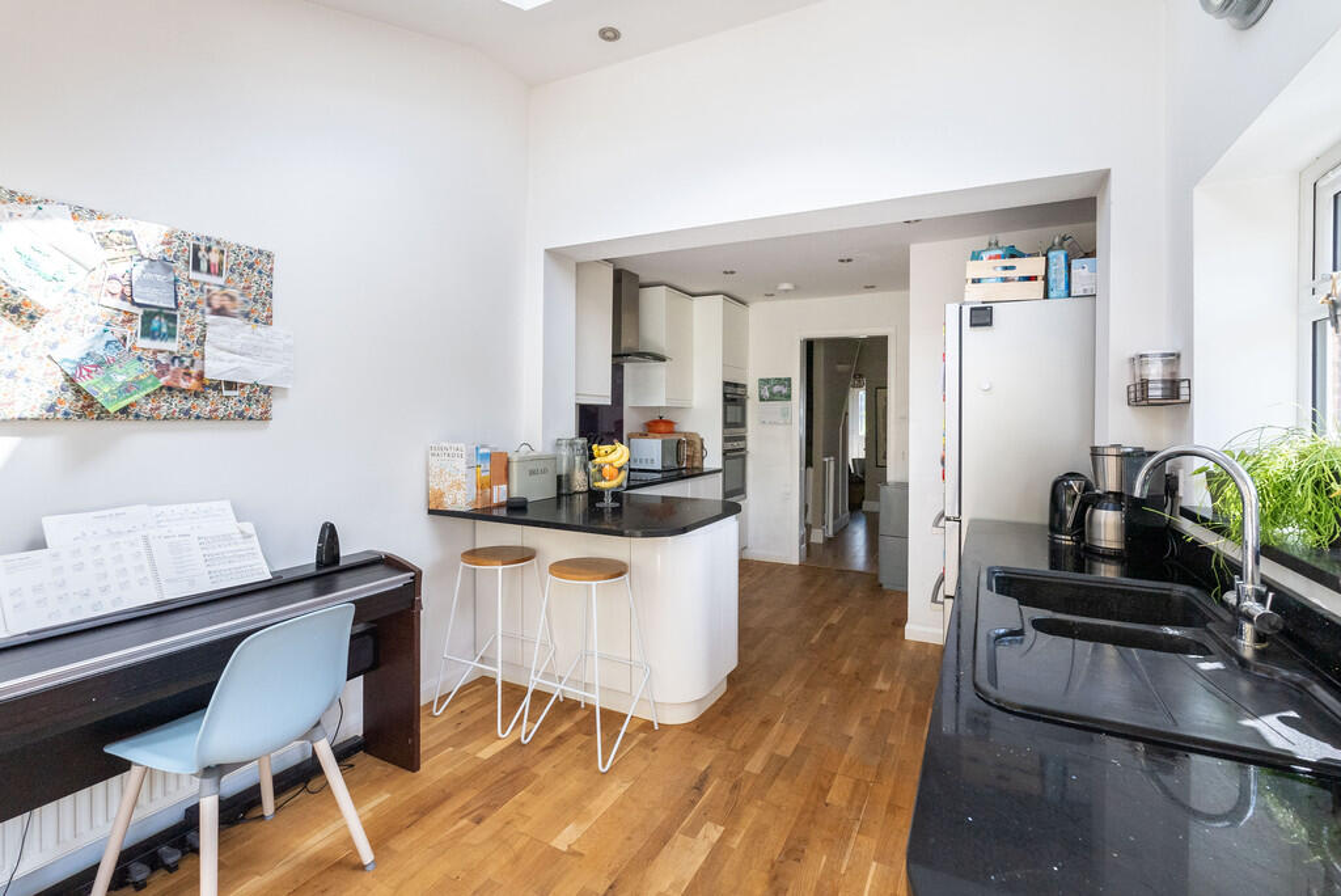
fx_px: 615
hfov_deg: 94.9
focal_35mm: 16
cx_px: 670
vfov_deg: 72.1
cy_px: 448
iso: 1000
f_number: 7.1
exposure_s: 1/400
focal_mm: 16.5
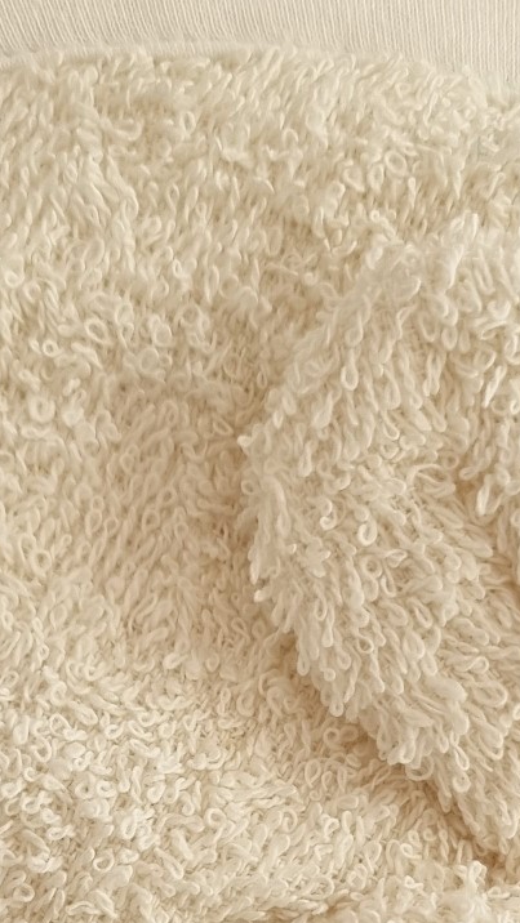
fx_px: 1789
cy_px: 1021
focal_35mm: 73
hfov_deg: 16.5
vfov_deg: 26.6
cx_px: 255
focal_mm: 6.7
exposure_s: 1/100
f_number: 1.8
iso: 125
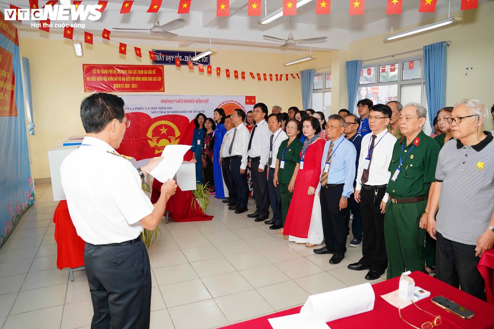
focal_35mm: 24
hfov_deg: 73.7
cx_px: 247
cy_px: 164
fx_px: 329
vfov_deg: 53.1
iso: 500
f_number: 3.5
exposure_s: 1/160
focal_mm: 24
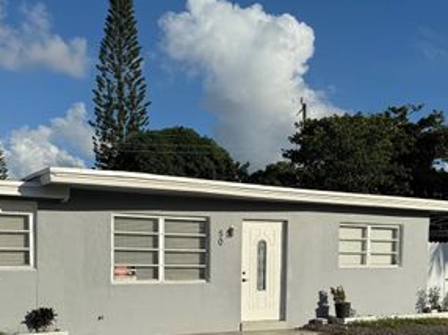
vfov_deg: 33.1
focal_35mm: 42
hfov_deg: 44.8
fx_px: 543
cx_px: 230
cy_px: 278
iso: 80
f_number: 1.78
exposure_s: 1/9091
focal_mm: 6.76
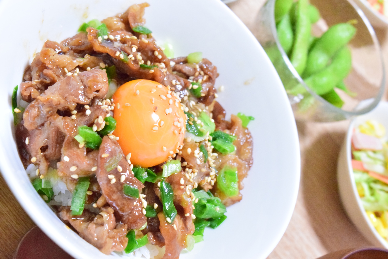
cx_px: 194
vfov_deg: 23.8
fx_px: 614
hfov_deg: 35.1
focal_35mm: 57
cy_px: 130
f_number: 8
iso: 8000
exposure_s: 1/80
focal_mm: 38
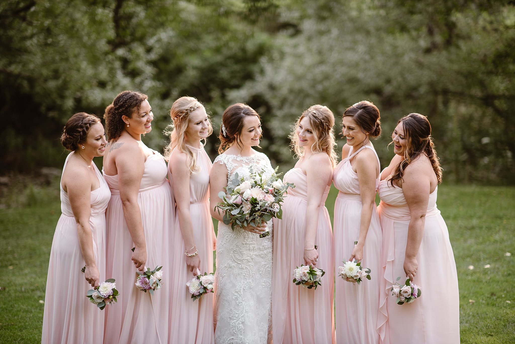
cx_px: 258
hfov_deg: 23.9
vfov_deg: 16.1
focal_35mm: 85
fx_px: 1216
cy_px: 172
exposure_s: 1/1000
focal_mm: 85
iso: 200
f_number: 1.8
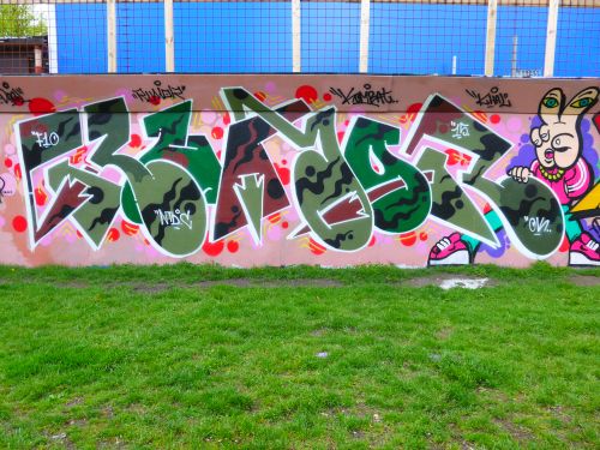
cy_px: 225
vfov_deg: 49.7
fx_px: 485
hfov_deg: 63.4
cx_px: 300
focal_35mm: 28
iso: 80
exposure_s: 1/200
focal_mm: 6
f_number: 2.8
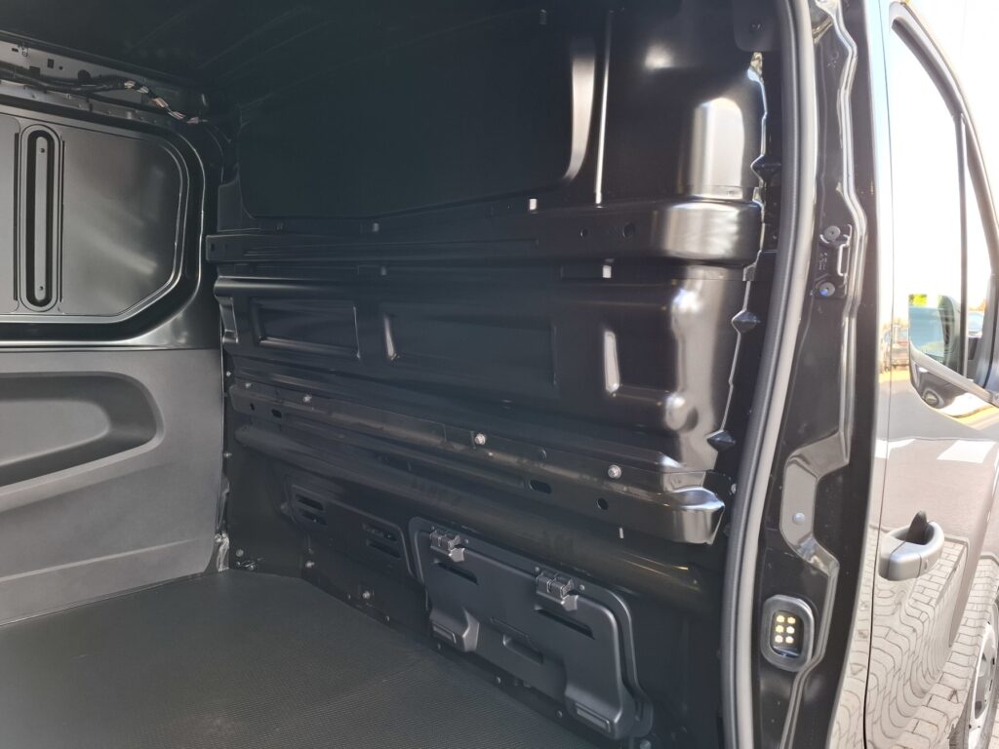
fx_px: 664
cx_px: 500
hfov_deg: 73.9
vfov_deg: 58.9
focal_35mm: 23
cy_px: 374
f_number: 1.8
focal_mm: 5.54
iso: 200
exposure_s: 1/50
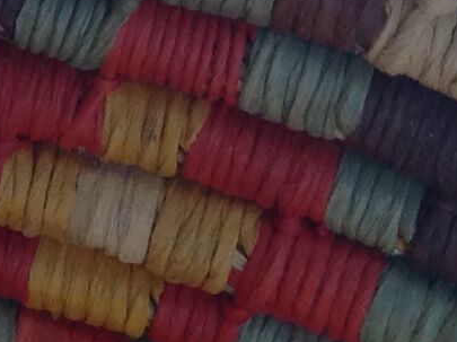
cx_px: -556
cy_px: 227
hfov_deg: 8.3
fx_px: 2955
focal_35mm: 224
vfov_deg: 6.6
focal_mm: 4.28
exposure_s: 1/33
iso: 64
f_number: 2.4
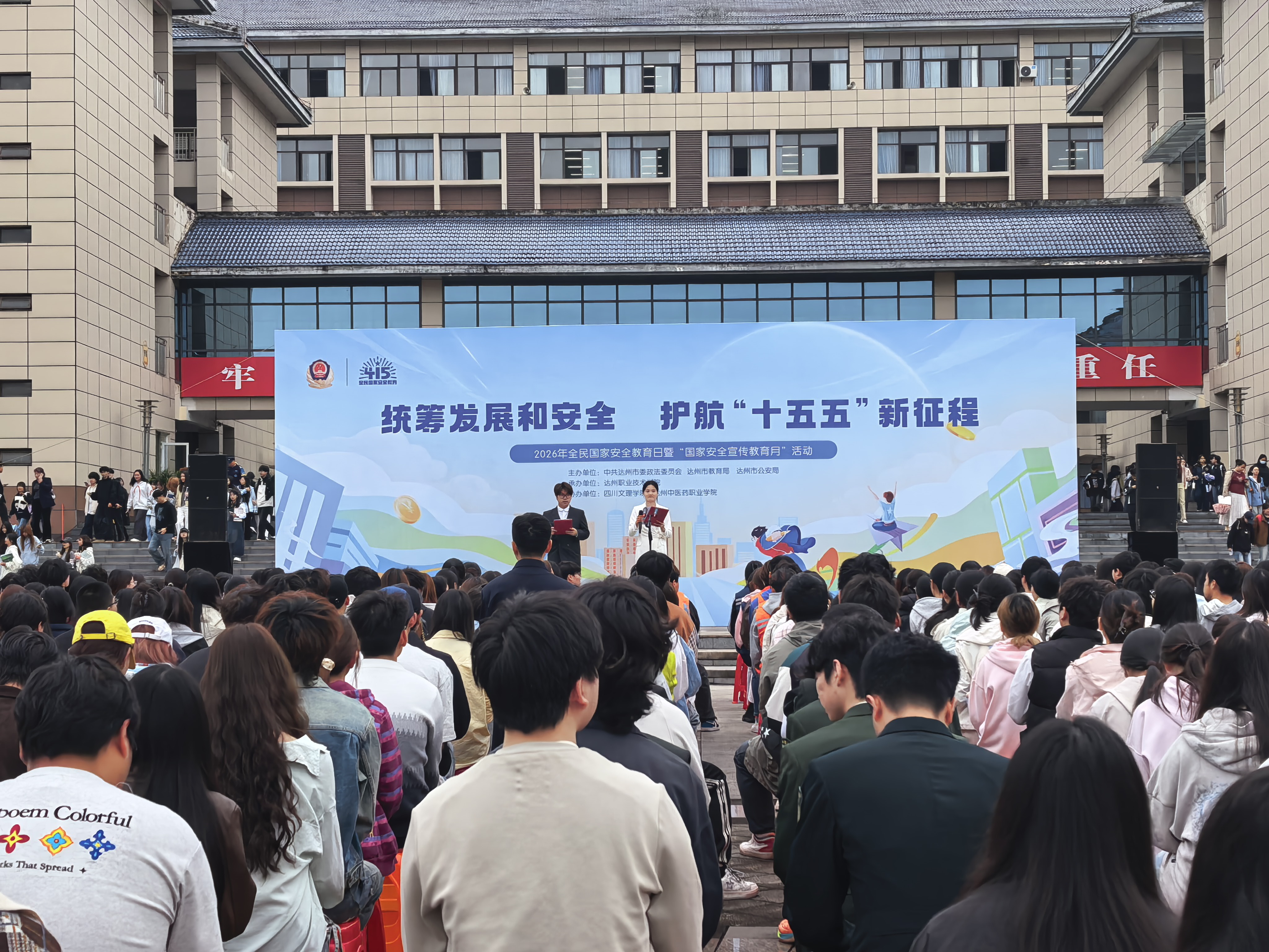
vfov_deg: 22.3
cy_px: 476
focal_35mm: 66
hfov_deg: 29.4
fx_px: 2420
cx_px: 634
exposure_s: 1/2833
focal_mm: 8.5
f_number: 2
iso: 125
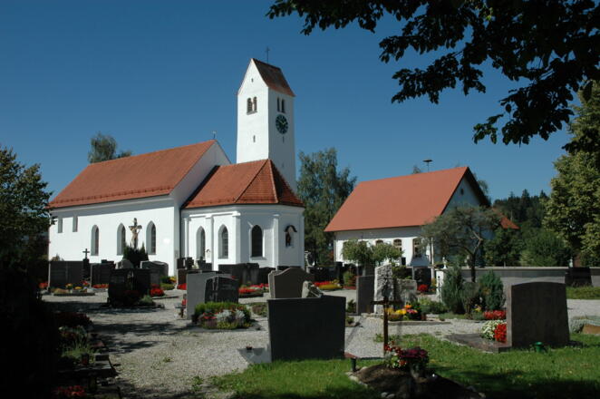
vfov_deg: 36.8
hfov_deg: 53.2
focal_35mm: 36
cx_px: 300
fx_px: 599
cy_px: 200
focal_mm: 24
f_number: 10
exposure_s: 1/400
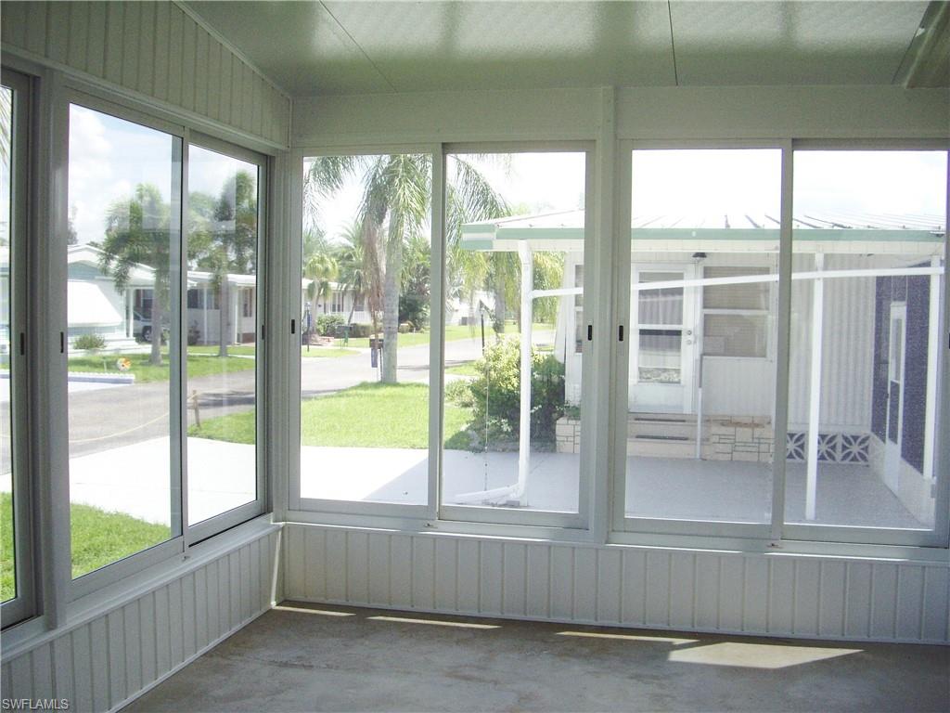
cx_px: 475
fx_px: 1043
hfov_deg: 49.0
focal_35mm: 38
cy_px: 356
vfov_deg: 37.7
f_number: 2.8
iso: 100
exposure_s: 1/250
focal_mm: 7.9
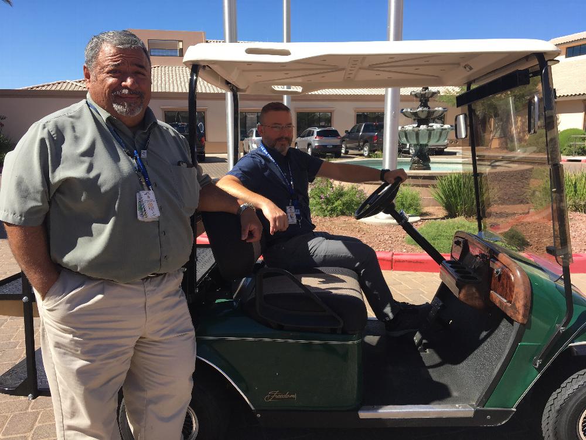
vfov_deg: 48.2
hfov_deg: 61.7
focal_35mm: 29
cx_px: 293
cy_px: 220
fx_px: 491
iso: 25
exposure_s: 1/905
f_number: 2.2
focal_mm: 4.15
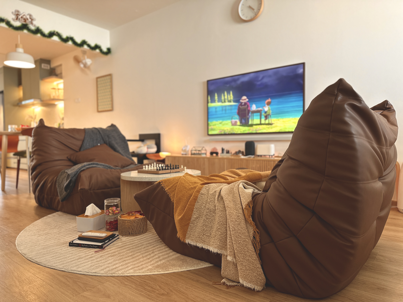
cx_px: 202
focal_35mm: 24
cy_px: 151
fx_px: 279
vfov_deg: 56.8
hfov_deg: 71.6
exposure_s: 1/60
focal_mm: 6.86
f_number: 1.78
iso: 250
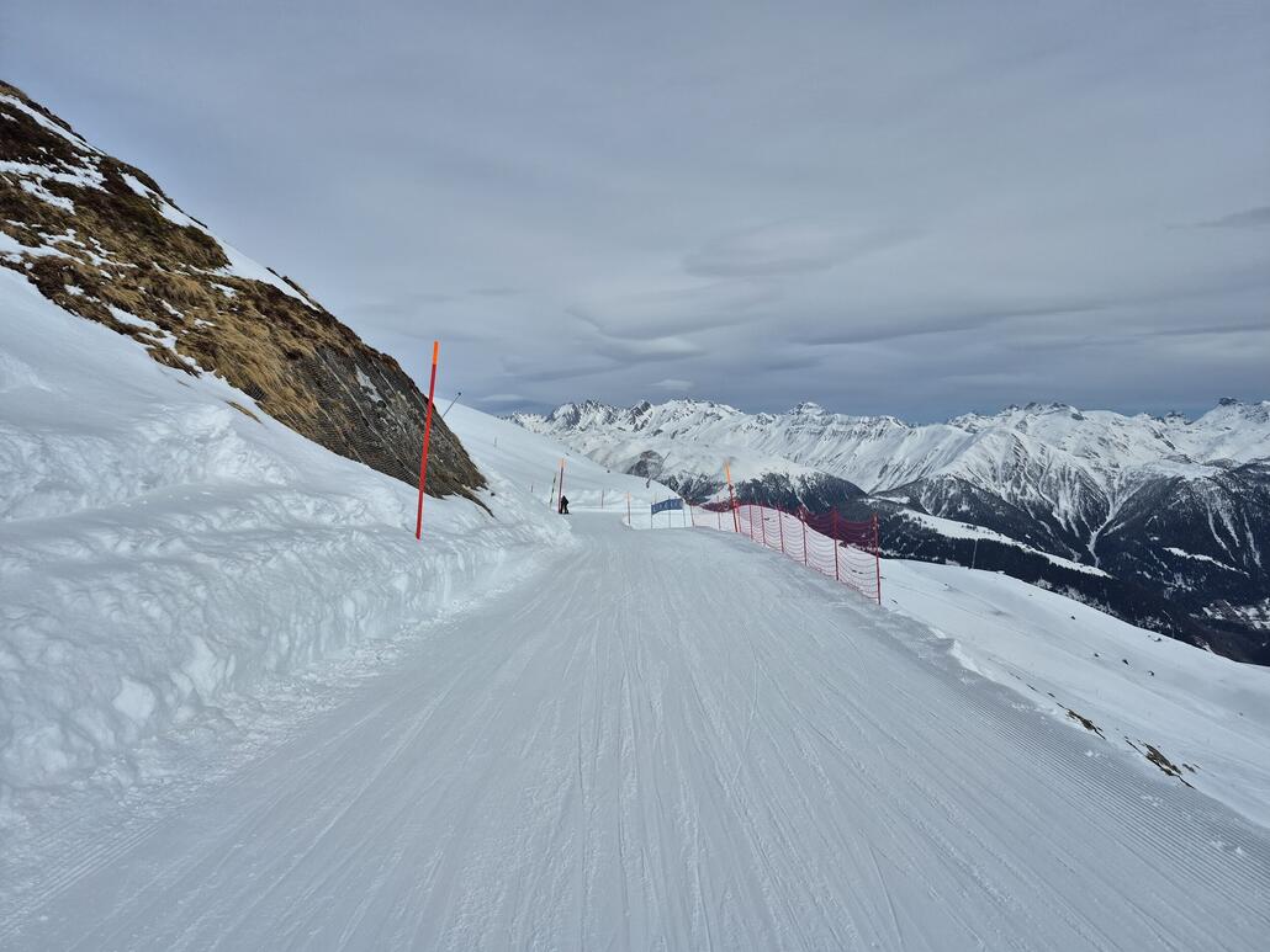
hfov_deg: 73.9
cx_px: 635
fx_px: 844
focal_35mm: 23
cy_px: 476
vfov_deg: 58.9
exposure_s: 1/7488
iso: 25
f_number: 1.8
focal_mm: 5.4
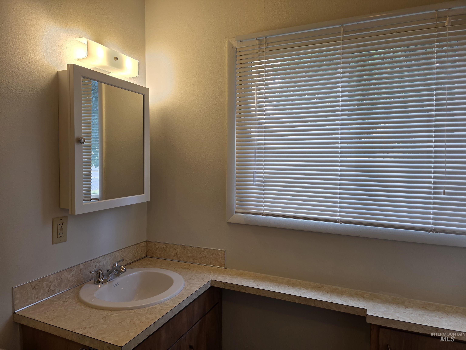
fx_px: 310
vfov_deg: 58.9
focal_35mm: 23
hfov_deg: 73.9
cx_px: 233
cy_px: 175
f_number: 1.7
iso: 50
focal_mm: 6.3
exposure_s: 1/120
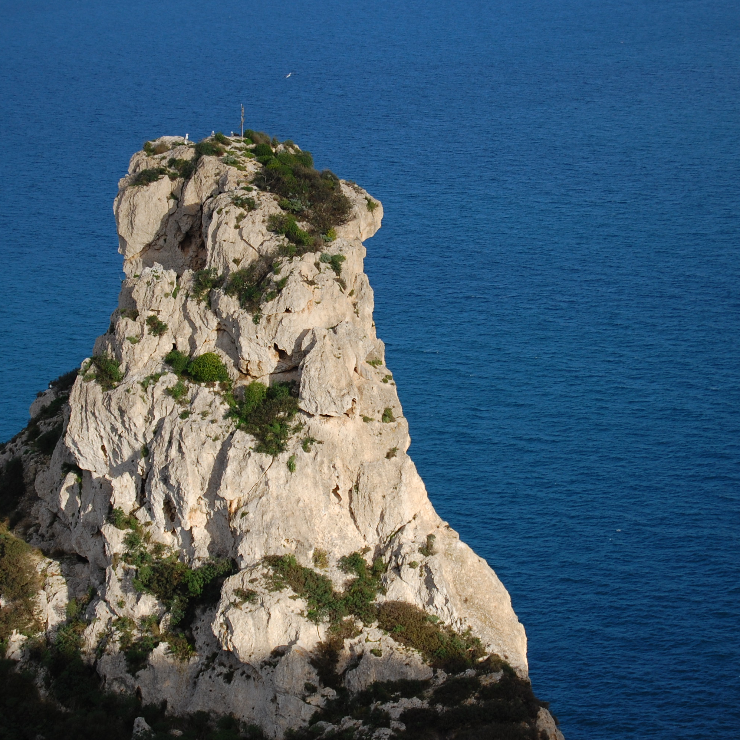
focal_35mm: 106
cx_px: 339
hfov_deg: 16.5
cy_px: 370
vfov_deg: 16.5
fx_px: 2555
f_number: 5.6
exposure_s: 1/640
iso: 200
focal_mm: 55
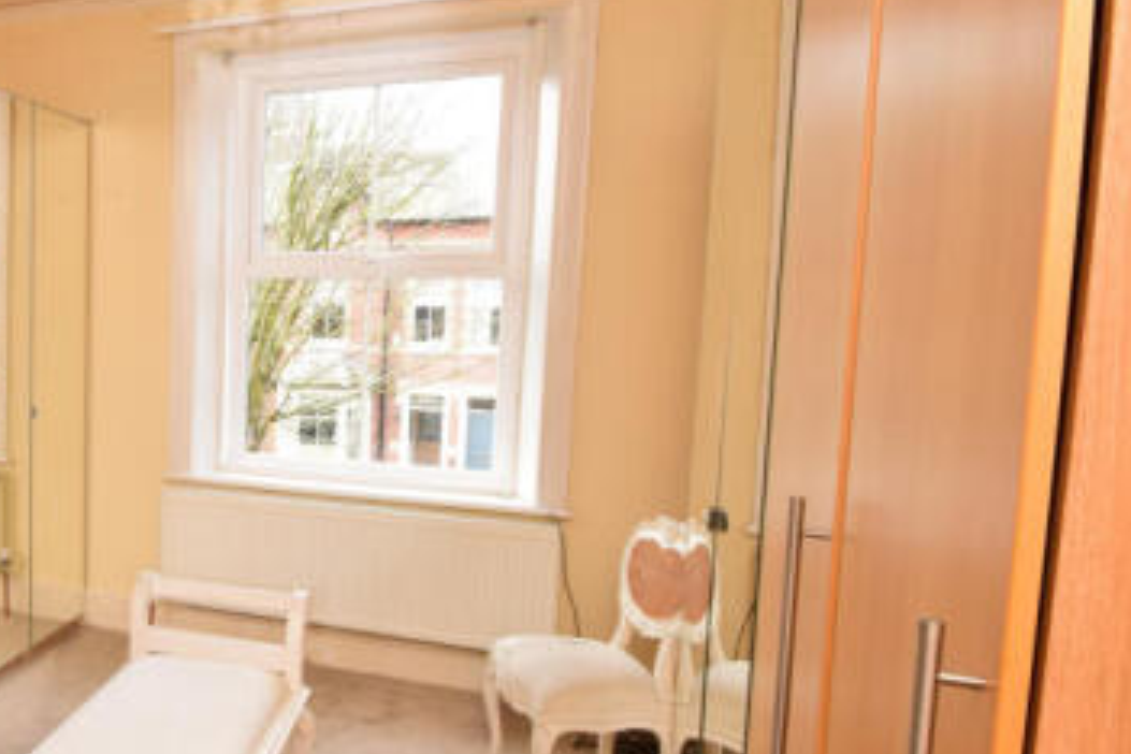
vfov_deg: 46.3
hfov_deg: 56.3
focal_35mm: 28
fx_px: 880
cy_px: 427
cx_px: 108
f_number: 14
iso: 800
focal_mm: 10
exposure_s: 1/60
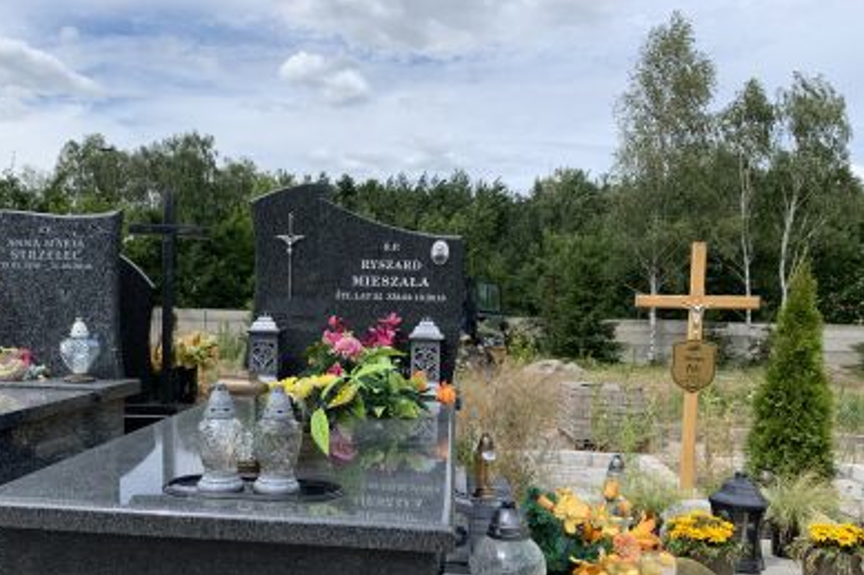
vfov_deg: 40.7
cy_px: 374
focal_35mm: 32
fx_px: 768
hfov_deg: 58.4
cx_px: 355
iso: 25
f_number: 1.8
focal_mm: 4.25
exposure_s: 1/2033
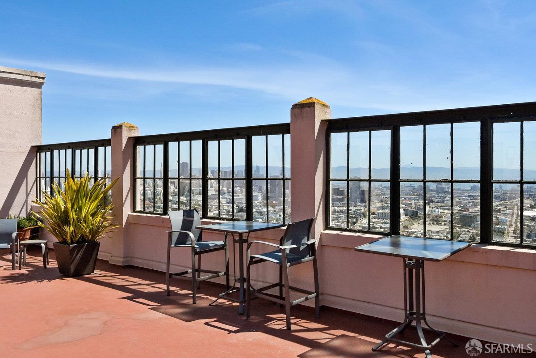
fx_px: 462
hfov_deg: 60.3
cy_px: 179
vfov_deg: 42.3
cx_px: 268
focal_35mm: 31
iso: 400
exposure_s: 1/2000
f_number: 11
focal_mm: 21
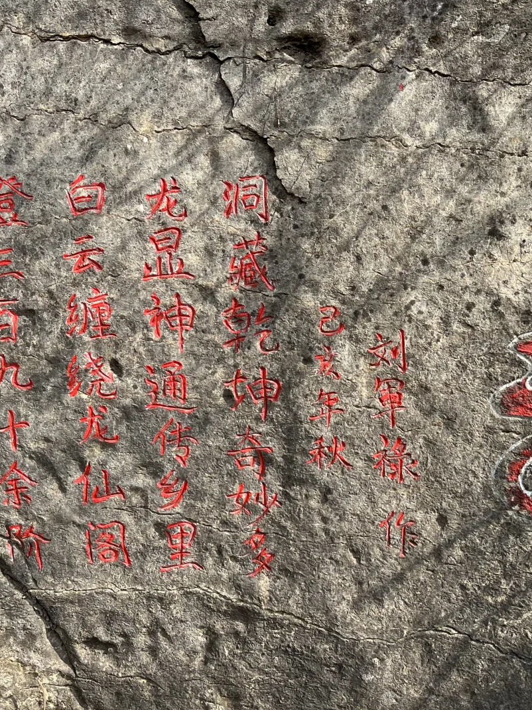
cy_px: 356
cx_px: 356
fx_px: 717
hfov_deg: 40.2
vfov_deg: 52.6
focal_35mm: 35
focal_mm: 5.1
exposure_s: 1/1075
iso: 50
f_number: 1.6
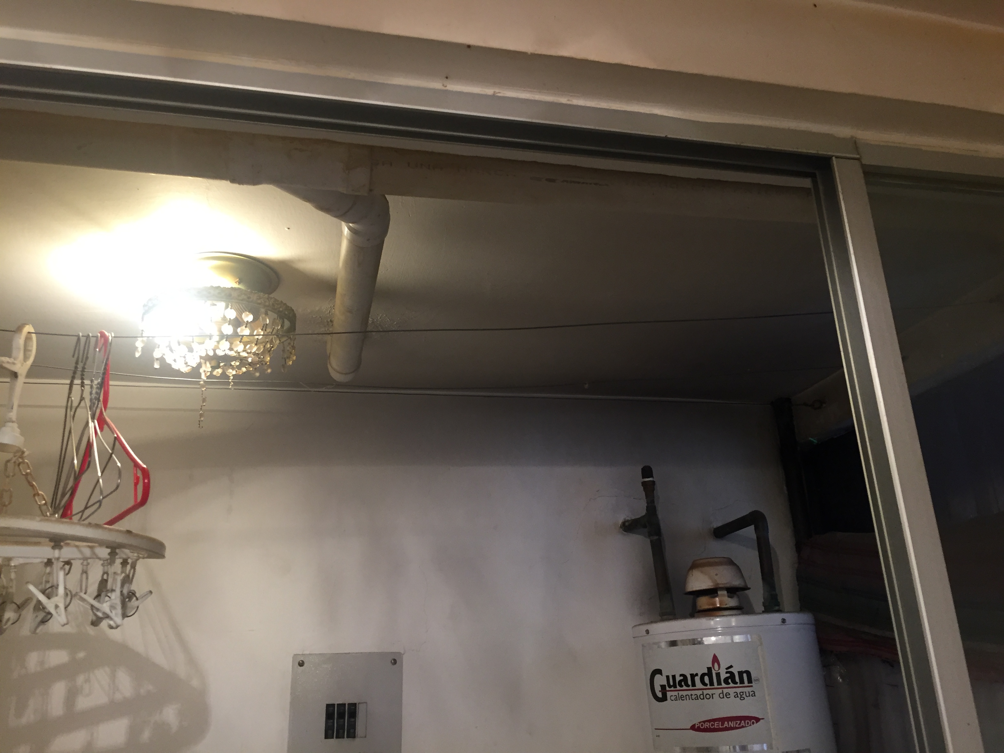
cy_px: 376
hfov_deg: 61.7
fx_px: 841
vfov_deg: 48.2
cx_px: 502
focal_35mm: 29
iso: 100
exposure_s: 1/30
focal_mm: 4.15
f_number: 2.2
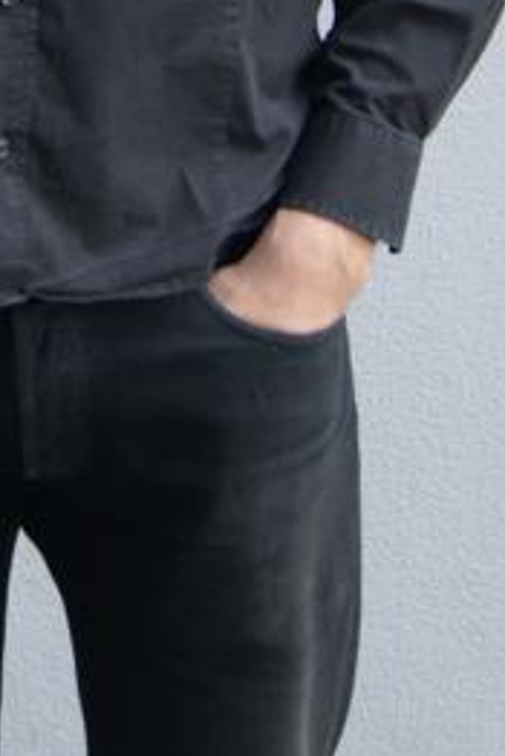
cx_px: -162
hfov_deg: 8.2
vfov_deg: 11.8
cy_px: -407
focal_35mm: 165
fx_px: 3467
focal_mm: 30
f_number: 4.5
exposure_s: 1/60
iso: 200
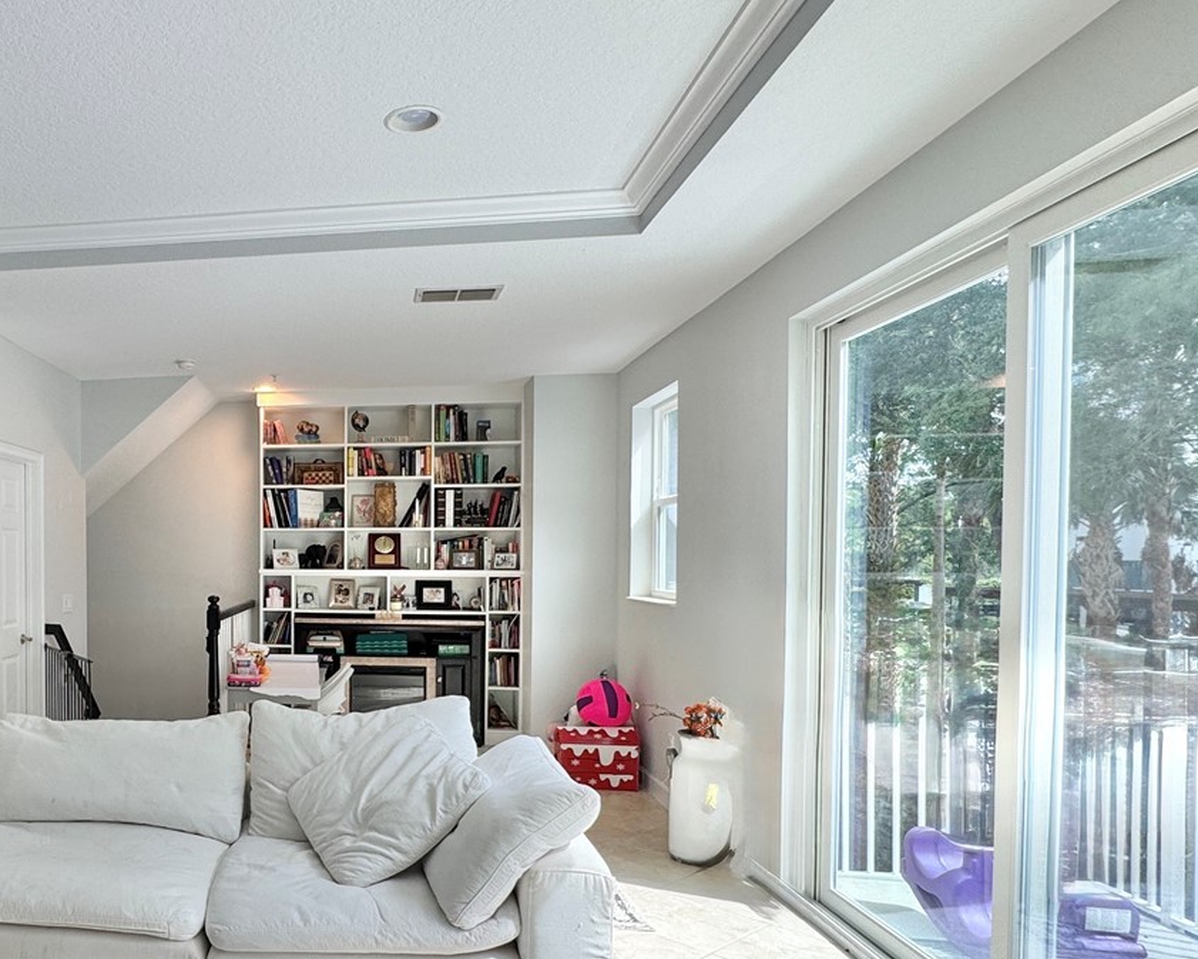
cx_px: 226
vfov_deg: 54.5
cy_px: 581
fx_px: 922
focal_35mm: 26
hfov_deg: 60.3
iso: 64
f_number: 2.2
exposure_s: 1/120
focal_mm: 2.22
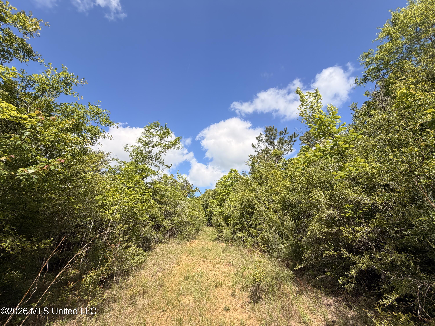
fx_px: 176
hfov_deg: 102.1
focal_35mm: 14
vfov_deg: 85.7
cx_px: 218
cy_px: 163
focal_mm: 2.22
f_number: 2.2
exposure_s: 1/770
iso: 25
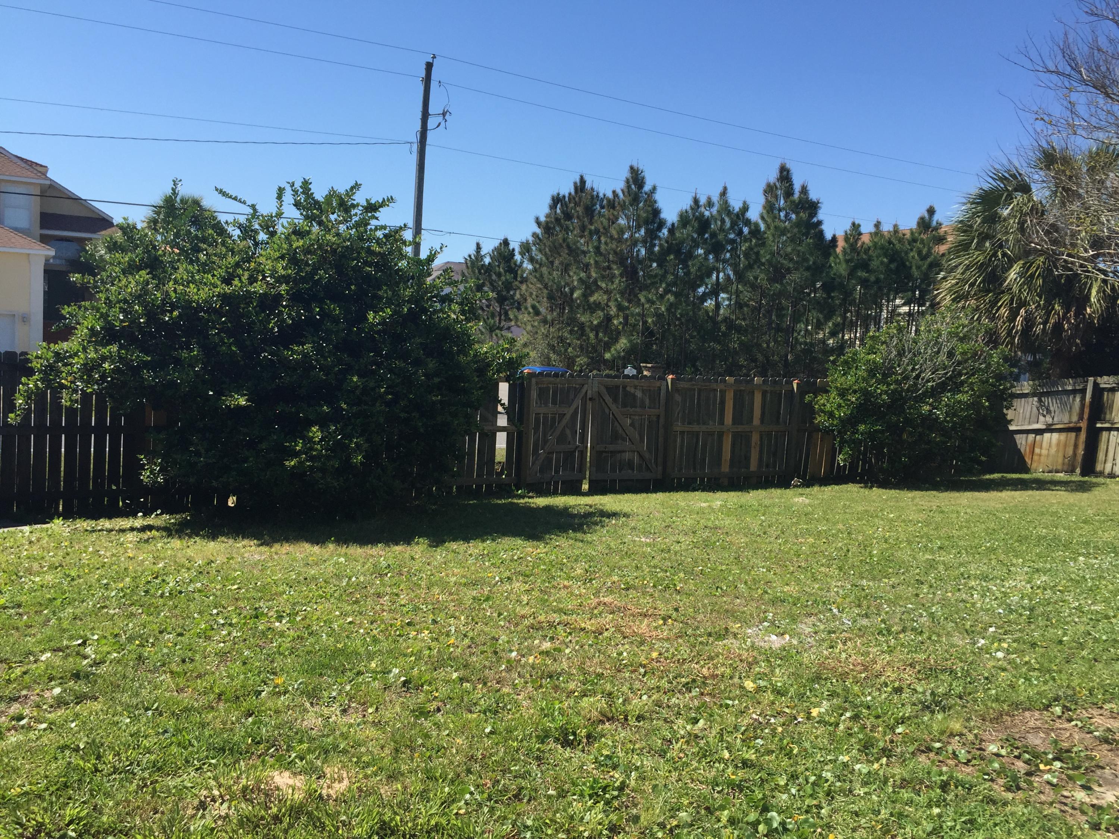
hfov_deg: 61.7
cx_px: 560
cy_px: 420
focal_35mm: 29
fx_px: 937
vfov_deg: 48.2
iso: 32
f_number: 2.2
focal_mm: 4.15
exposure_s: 1/1980
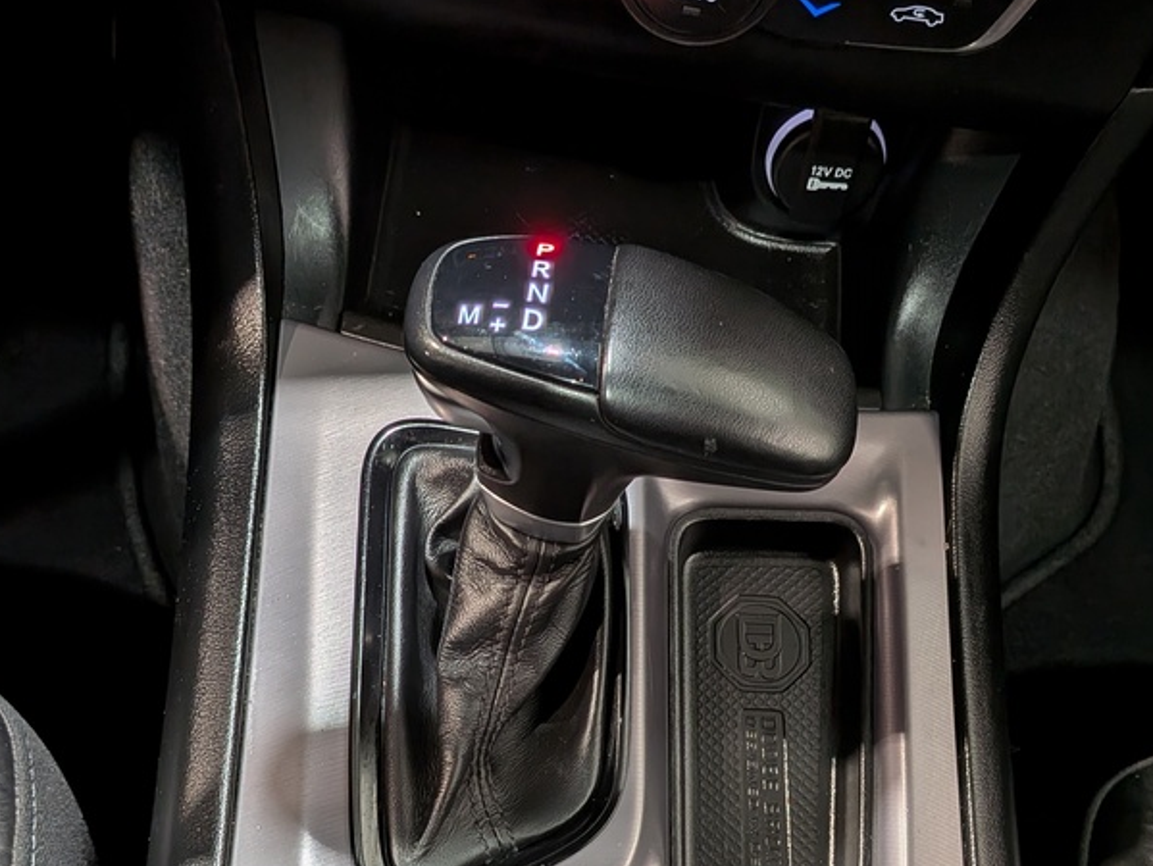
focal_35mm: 41
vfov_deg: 34.7
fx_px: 1366
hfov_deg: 45.7
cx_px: 620
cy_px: 606
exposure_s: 1/55.7
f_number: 1.7
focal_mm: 4.53
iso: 24
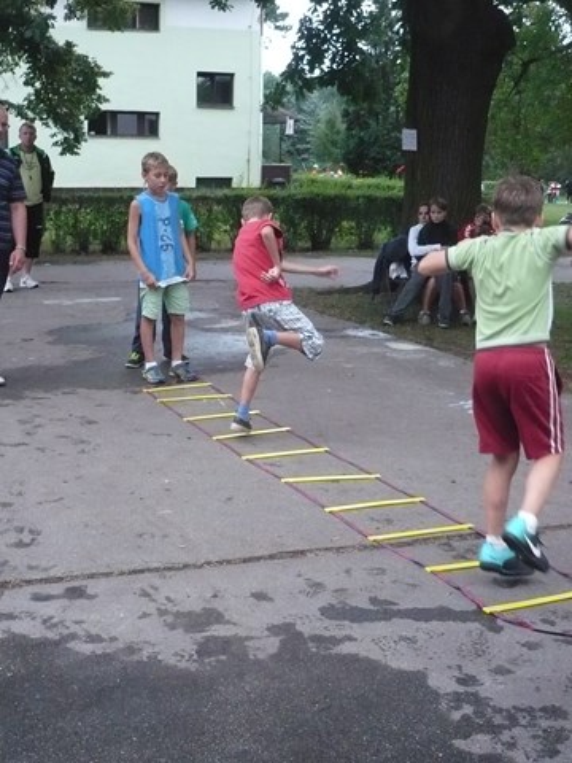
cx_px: 286
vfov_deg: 38.9
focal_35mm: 49
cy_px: 382
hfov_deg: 29.7
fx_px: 1080
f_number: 2.9
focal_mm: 6
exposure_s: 1/100
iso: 400
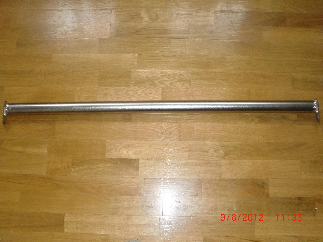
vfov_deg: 37.7
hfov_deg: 49.0
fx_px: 355
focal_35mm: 38
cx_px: 162
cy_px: 121
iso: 400
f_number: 3.9
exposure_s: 1/60
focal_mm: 6.66
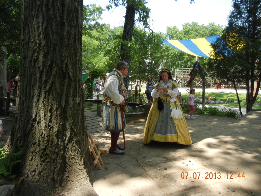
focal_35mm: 30
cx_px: 130
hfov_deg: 60.0
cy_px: 98
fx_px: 226
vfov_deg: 46.8
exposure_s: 1/376
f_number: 3.5
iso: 160
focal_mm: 5.4
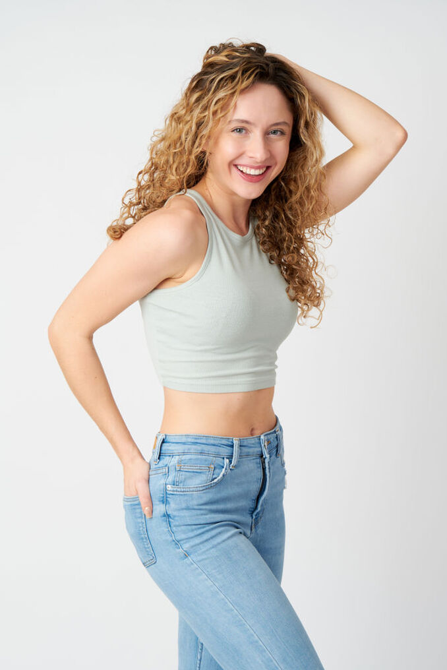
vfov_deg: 24.2
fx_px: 1563
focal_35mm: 84
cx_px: 224
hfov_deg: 16.3
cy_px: 335
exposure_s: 1/160
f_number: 8
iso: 160
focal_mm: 56
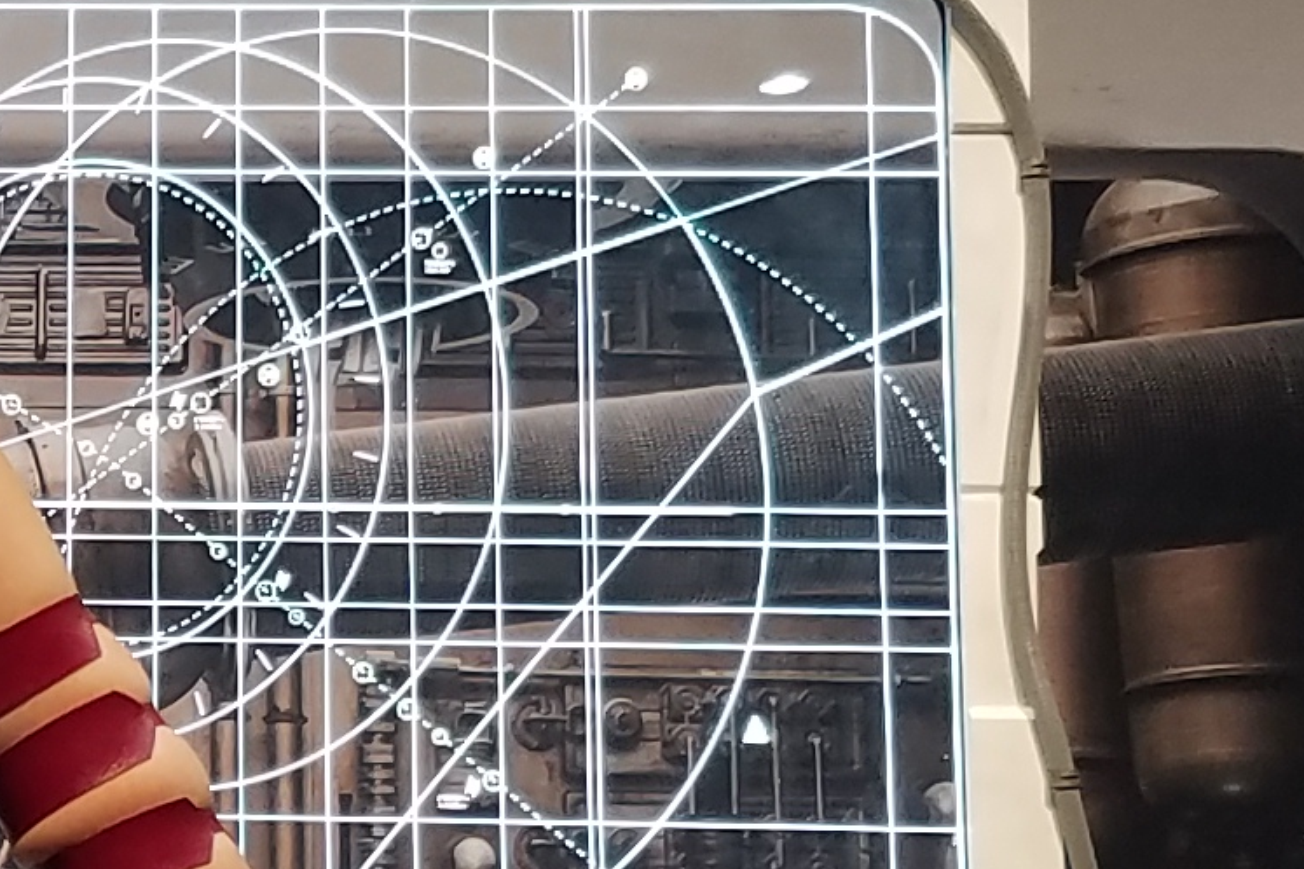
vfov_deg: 9.4
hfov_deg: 13.6
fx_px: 5288
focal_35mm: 146
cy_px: 393
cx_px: -332
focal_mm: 4.2
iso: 100
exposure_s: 1/120
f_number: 1.7
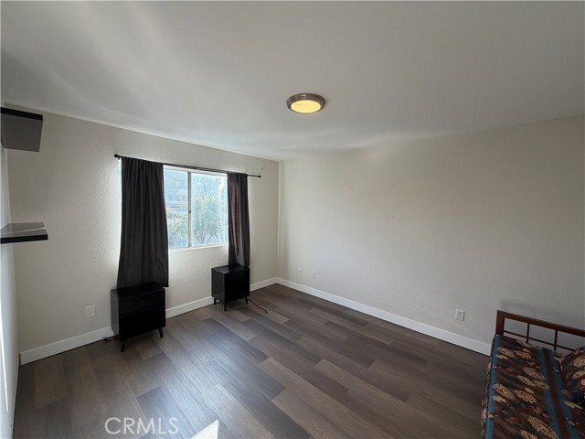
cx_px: 292
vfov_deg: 85.7
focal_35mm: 14
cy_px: 220
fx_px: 237
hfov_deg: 102.1
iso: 50
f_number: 2.2
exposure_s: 1/144
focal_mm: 2.22
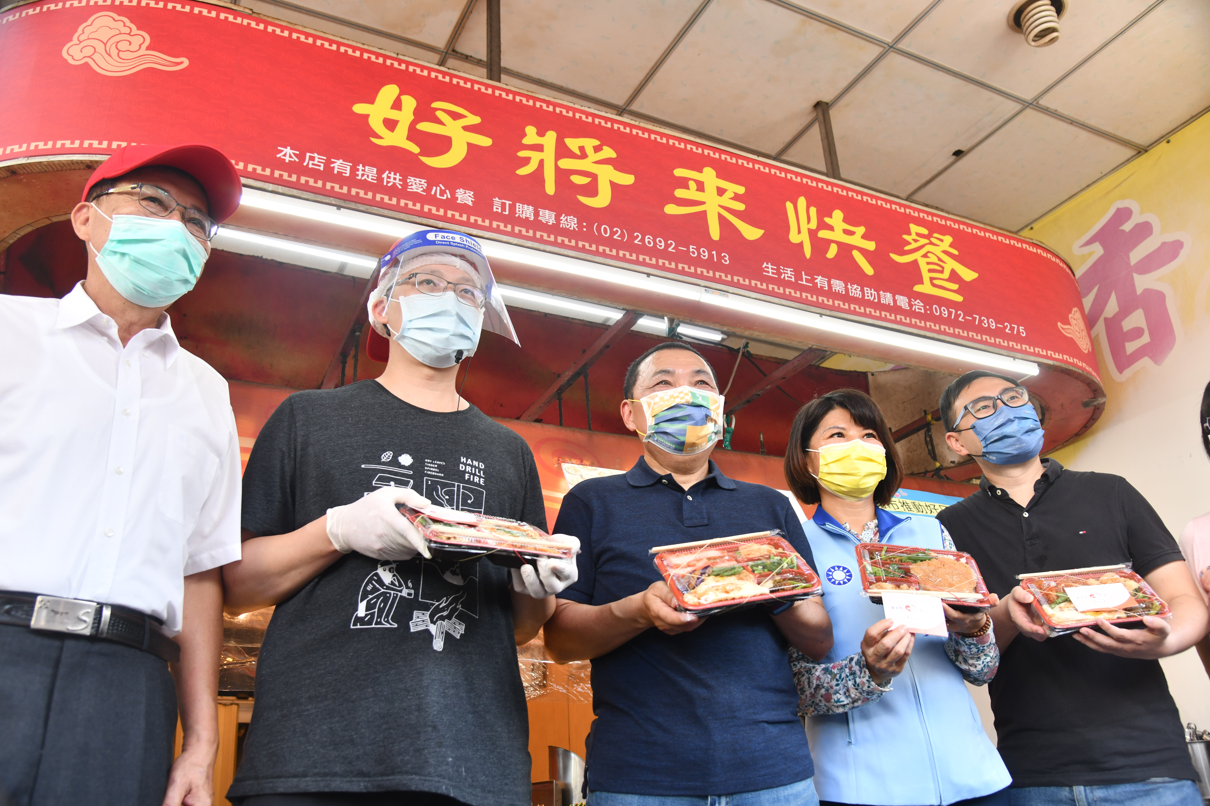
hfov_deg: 61.9
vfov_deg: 43.6
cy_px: 403
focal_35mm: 30
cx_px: 605
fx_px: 1008
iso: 560
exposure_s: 1/125
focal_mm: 30
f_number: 5.6
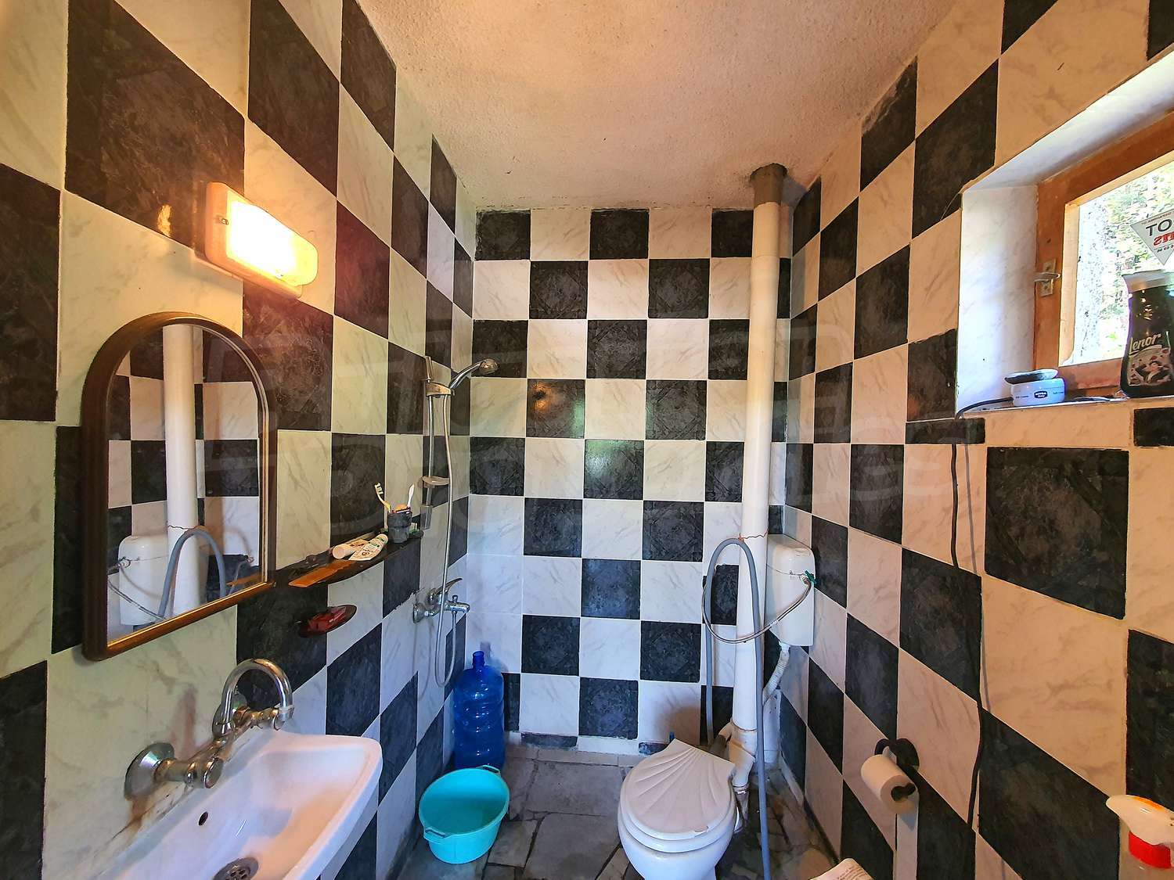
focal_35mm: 13
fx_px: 441
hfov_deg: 106.2
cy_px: 440
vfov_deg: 89.9
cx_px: 587
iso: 400
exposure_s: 1/33
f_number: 2.2
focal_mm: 1.8
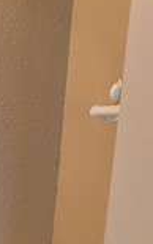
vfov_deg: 16.2
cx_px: -172
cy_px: 460
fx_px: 700
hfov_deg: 11.1
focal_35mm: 105
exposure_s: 1/24
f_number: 1.68
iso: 63
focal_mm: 6.9
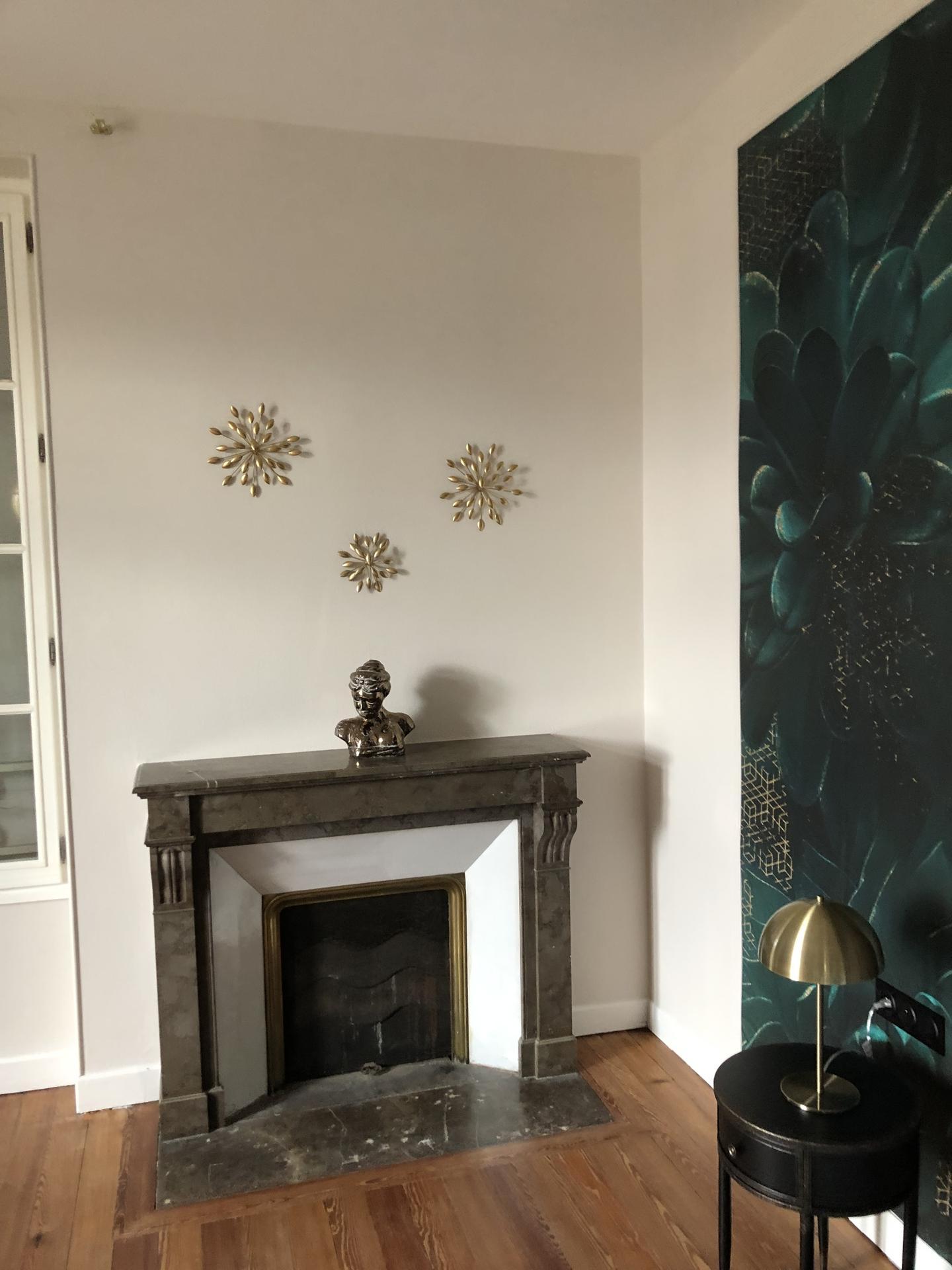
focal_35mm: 28
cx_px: 476
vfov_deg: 63.4
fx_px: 1027
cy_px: 635
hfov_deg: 49.7
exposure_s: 1/17
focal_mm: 3.99
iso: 80
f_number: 1.8
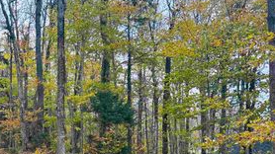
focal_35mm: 51
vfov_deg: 22.9
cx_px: 30
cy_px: 139
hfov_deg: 38.0
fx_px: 372
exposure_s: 1/265
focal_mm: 5.7
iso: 40
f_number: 1.5
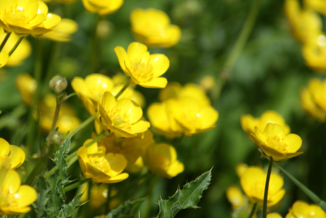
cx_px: 121
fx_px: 5268
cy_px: 101
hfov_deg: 3.5
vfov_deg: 2.4
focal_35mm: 581
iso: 100
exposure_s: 1/500
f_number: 7.1
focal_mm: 300
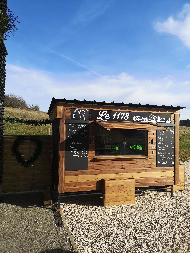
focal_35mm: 27
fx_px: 198
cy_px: 126
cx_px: 95
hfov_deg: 51.4
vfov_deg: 65.3
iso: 50
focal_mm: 5.58
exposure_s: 1/1931
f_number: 1.8
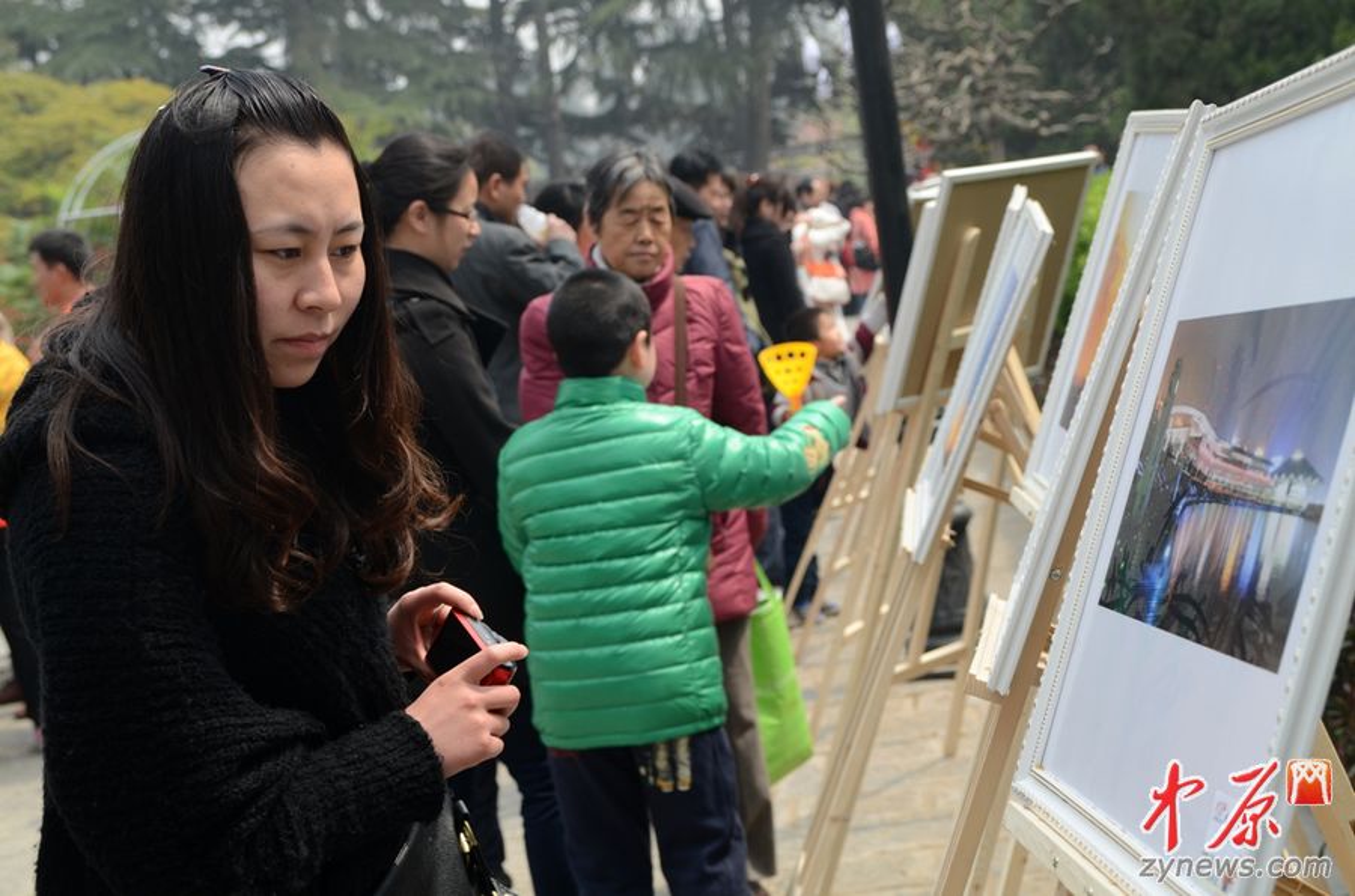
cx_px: 678
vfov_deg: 19.6
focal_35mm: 69
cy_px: 448
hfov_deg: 29.3
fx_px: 2590
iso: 100
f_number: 5.6
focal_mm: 46
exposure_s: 1/200
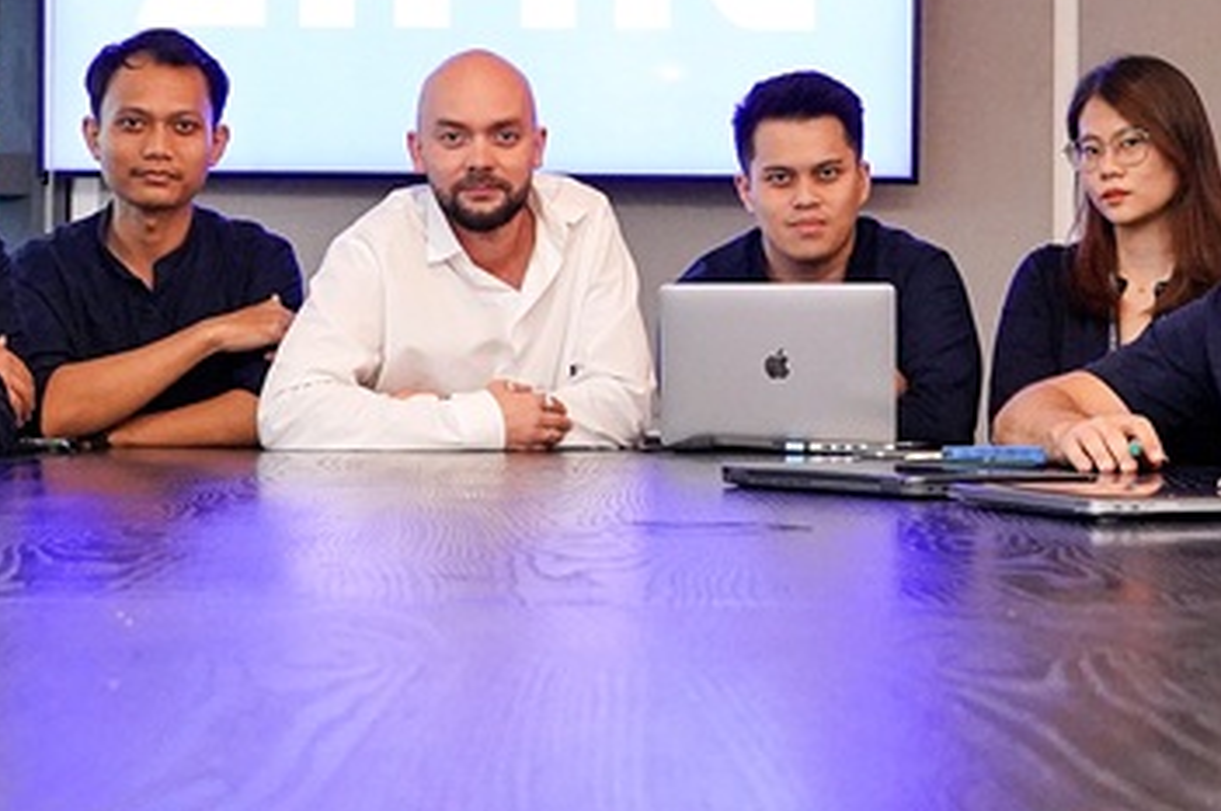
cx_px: 637
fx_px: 3285
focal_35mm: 97
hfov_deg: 21.1
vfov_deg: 14.0
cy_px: 268
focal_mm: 34
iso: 6400
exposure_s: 1/320
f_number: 5
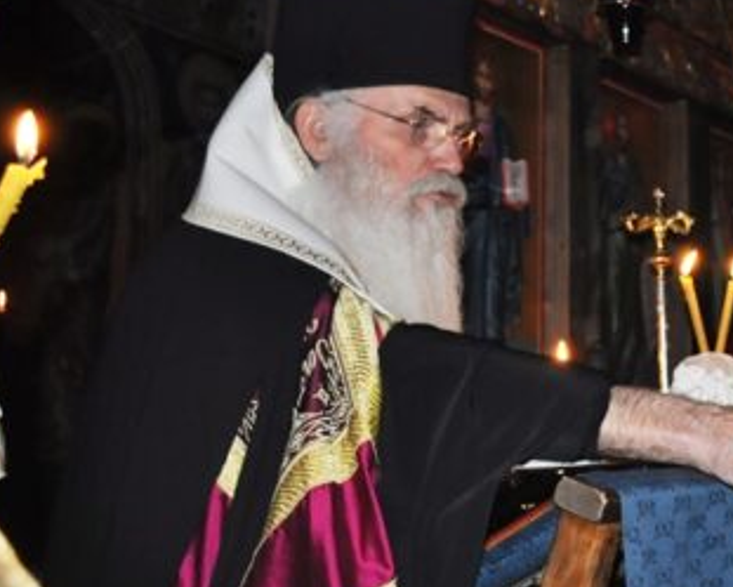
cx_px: 782
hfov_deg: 28.4
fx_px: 1324
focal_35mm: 61
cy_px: 297
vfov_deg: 25.0
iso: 800
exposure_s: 1/60
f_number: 3.5
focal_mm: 18
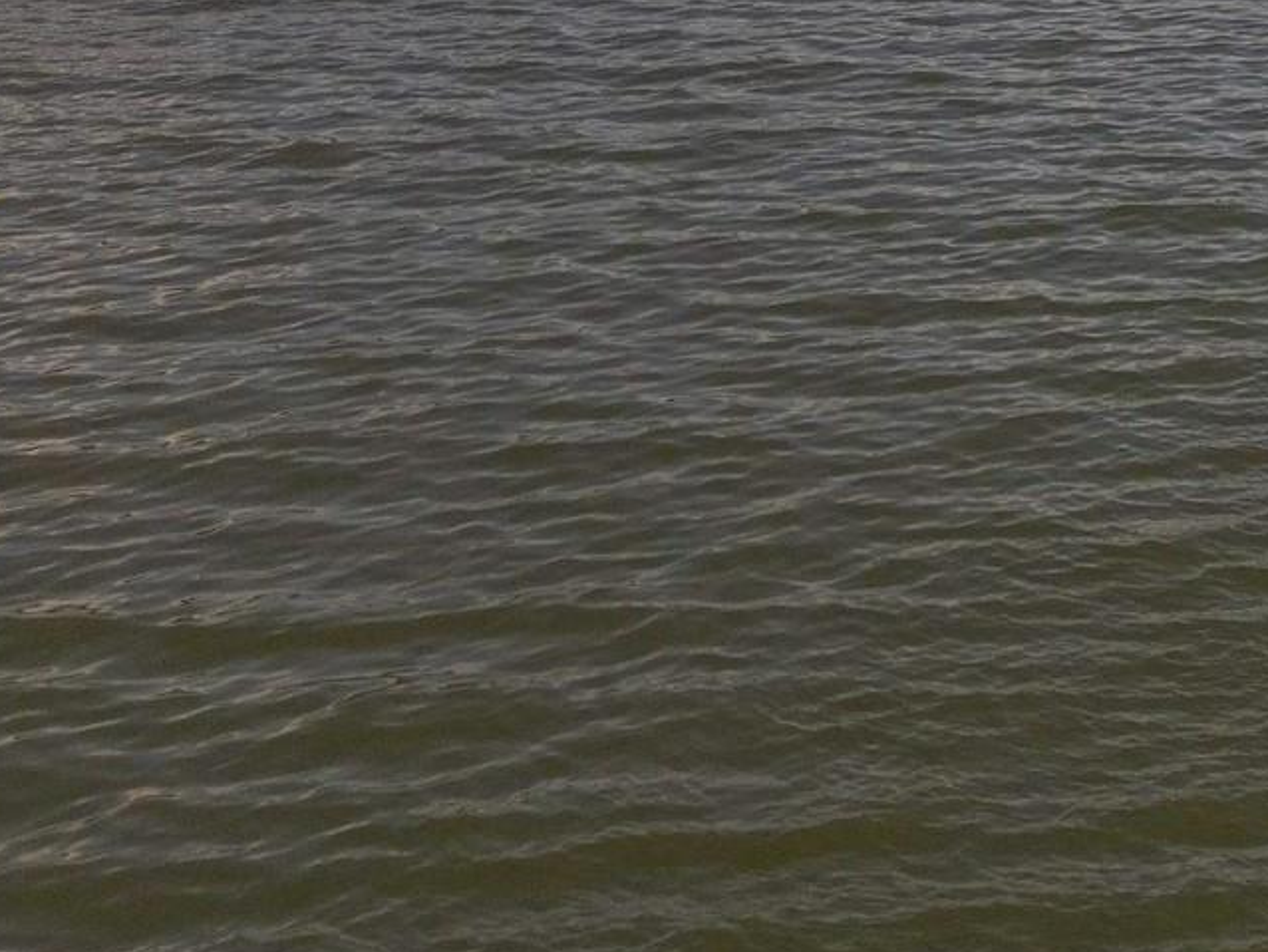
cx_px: 1787
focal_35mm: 77
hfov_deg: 21.9
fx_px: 2822
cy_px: -485
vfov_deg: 17.2
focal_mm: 4.5
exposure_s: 1/30
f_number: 2.8
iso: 100
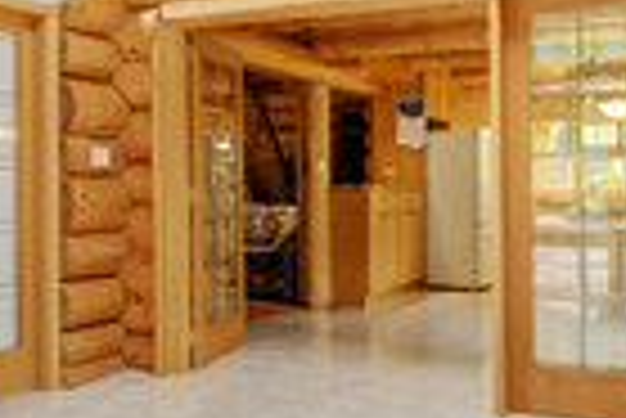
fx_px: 818
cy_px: 193
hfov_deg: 41.4
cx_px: 218
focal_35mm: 47
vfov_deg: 28.7
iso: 250
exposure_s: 1/5
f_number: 7.1
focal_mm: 10
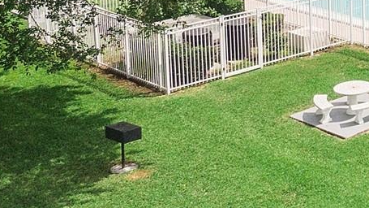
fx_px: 900
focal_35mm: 92
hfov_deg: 19.5
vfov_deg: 12.3
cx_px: 586
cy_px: -136
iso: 100
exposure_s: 1/2500
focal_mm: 4.39
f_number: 2.8
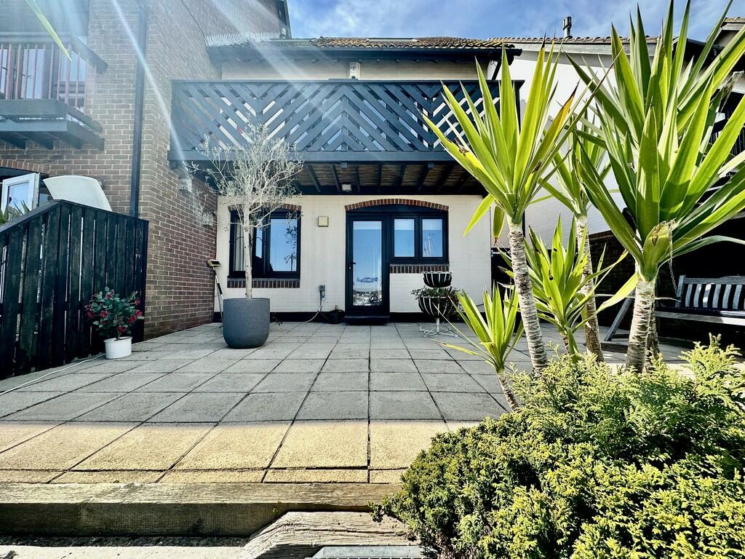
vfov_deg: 85.7
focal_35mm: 14
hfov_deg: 102.1
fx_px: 301
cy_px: 280
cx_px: 372
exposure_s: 1/530
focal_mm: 2.22
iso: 40
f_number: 2.2
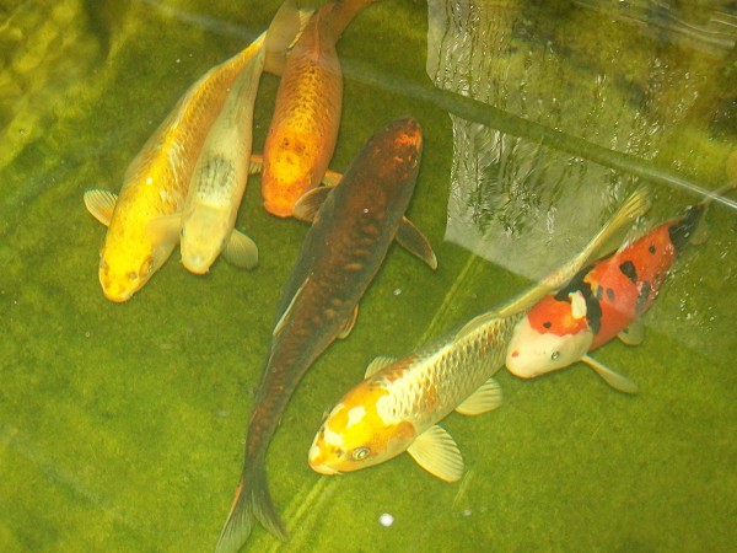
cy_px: 276
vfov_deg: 39.7
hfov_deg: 51.4
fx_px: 766
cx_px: 368
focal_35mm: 36
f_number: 2.7
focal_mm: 6
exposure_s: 1/60
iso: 160
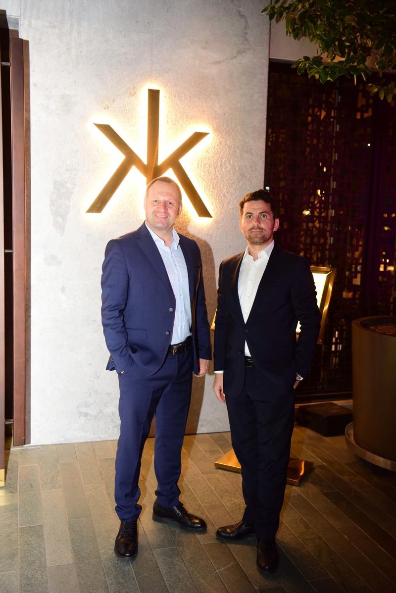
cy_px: 296
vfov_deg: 50.7
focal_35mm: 38
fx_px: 626
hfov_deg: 35.1
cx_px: 198
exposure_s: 1/15
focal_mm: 38
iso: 1250
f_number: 2.8
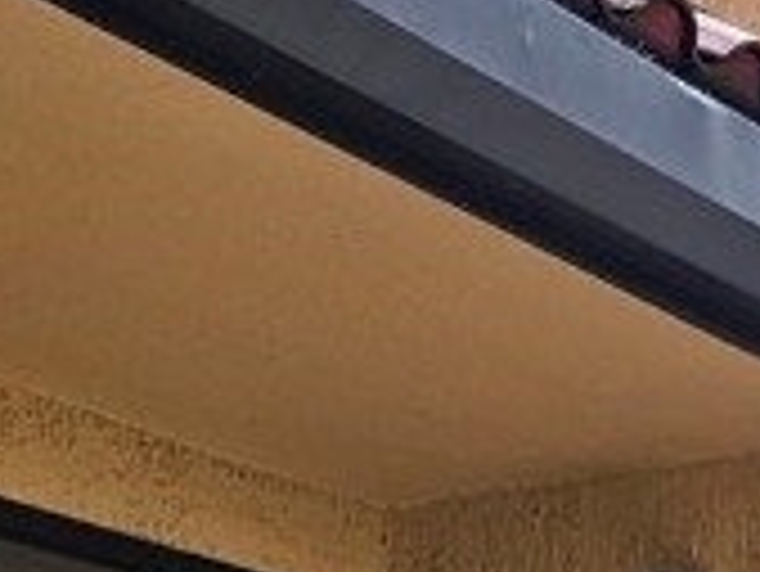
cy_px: 685
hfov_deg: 14.2
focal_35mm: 139
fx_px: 3054
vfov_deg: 10.5
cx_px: 472
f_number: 1.7
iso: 25
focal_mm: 6.3
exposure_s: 1/180
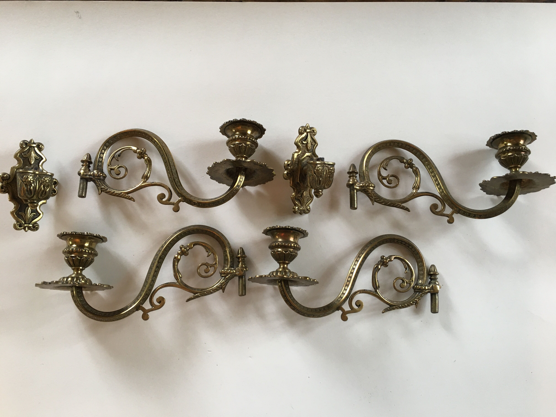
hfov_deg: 61.7
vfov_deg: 48.2
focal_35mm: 29
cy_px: 208
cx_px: 278
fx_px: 466
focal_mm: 4.15
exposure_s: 1/33
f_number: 2.2
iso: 50
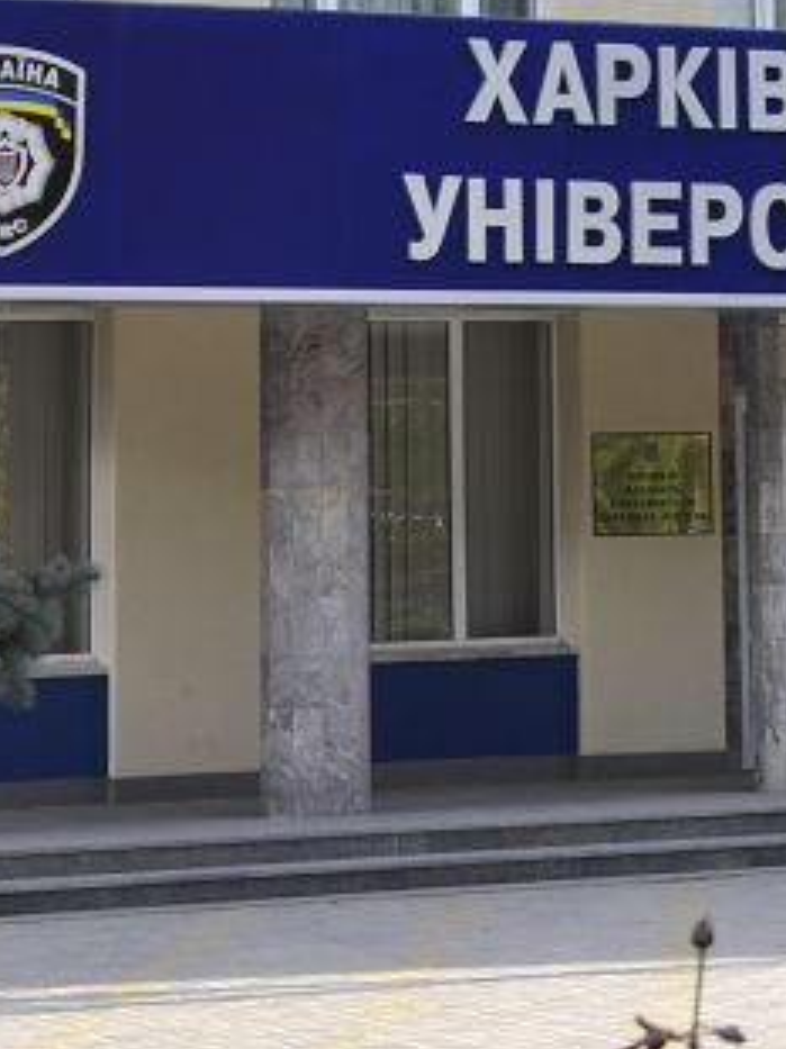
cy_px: -40
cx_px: 823
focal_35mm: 152
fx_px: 4605
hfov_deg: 9.7
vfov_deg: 12.8
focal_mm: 32
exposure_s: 1/50
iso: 200
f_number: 7.1
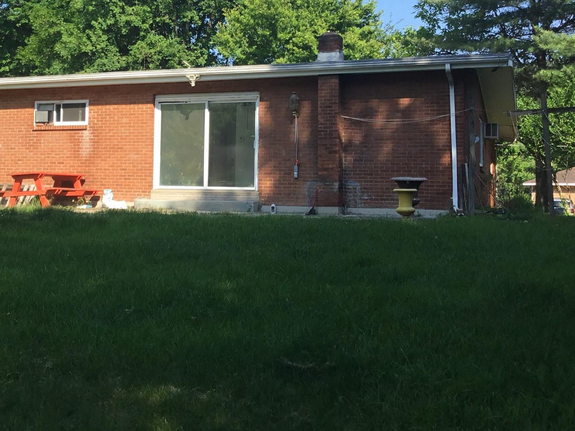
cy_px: 130
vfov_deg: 30.6
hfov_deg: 39.9
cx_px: 185
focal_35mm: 47
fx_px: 781
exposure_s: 1/627
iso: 25
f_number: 2.4
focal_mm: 3.3
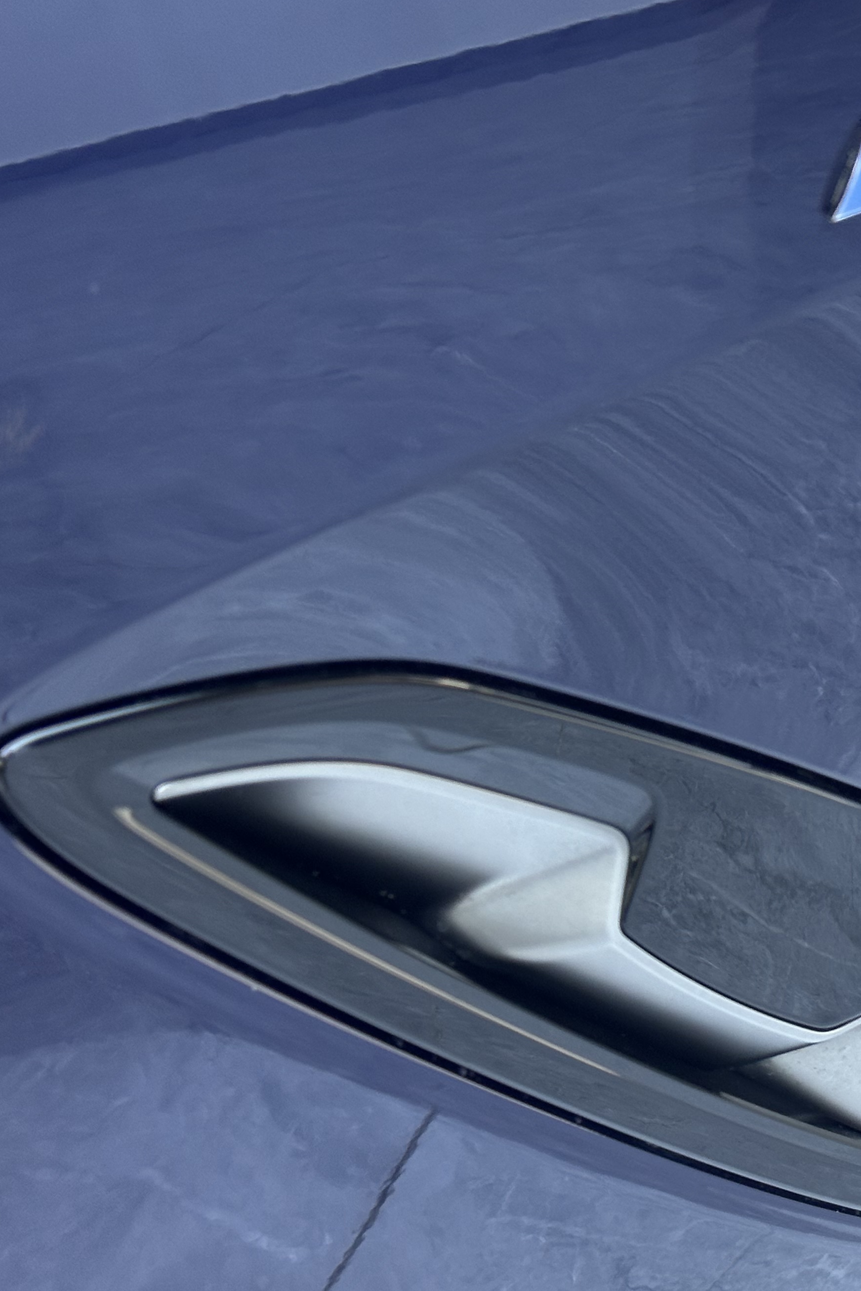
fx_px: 2762
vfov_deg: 26.3
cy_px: 599
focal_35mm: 77
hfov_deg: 17.3
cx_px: 865
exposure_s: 1/110
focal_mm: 6.86
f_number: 1.78
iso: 40
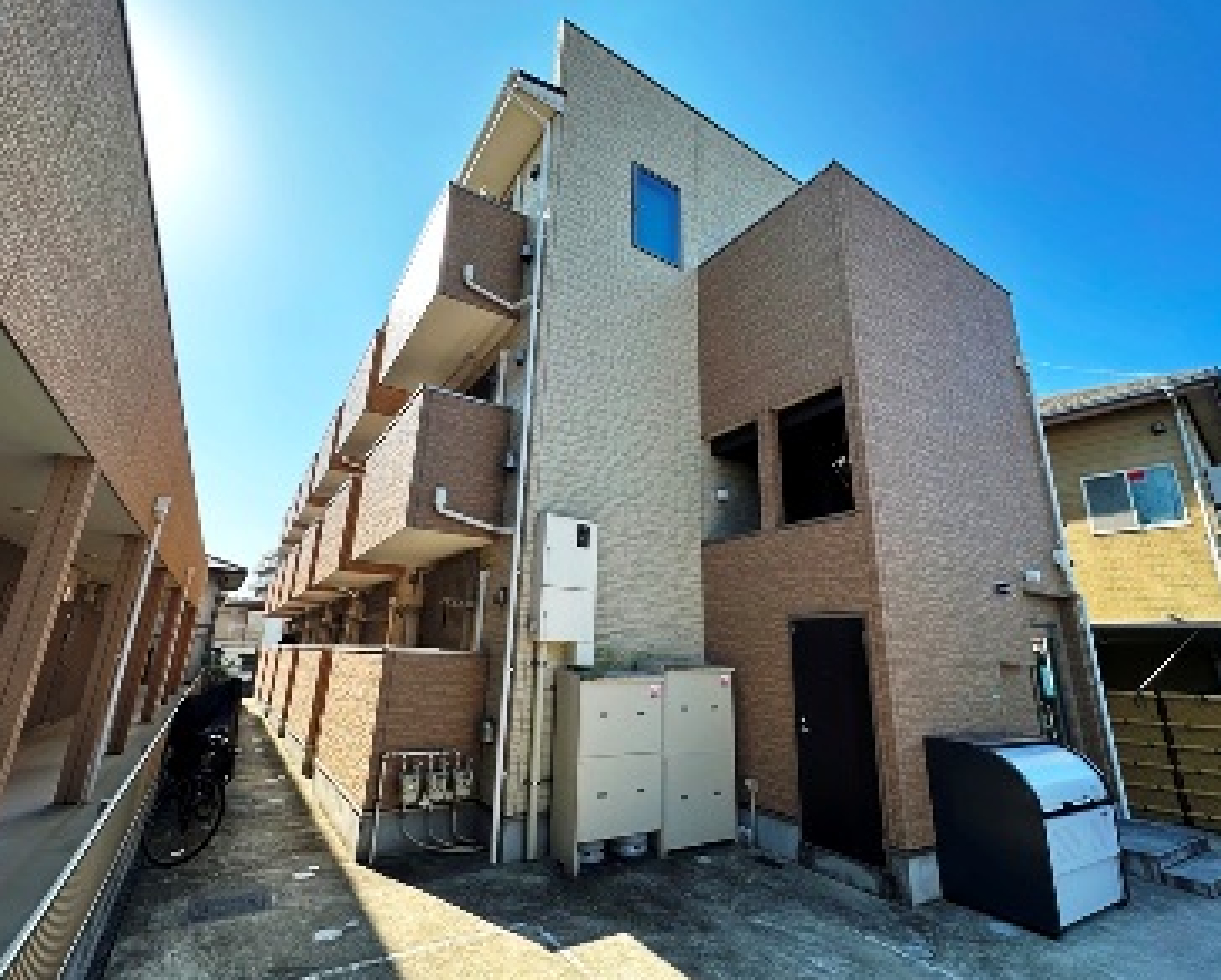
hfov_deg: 96.7
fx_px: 543
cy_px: 490
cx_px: 597
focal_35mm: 15
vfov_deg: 84.1
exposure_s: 1/590
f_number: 2.2
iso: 40
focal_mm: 2.22
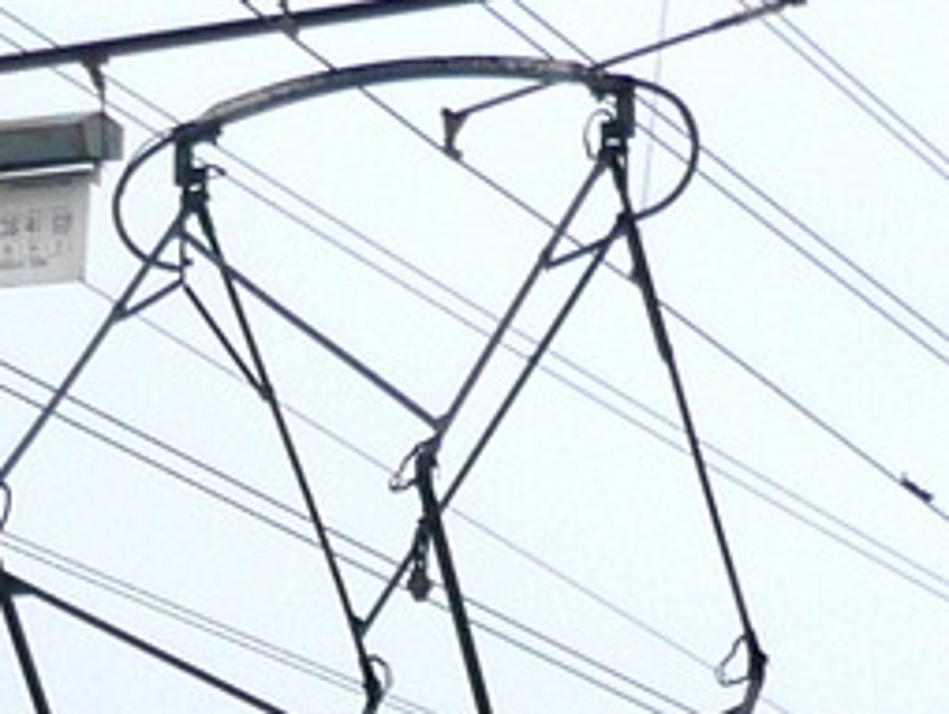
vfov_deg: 10.6
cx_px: 430
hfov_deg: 14.8
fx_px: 3650
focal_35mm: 133
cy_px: 1245
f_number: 8
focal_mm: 5.5
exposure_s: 1/125
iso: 100
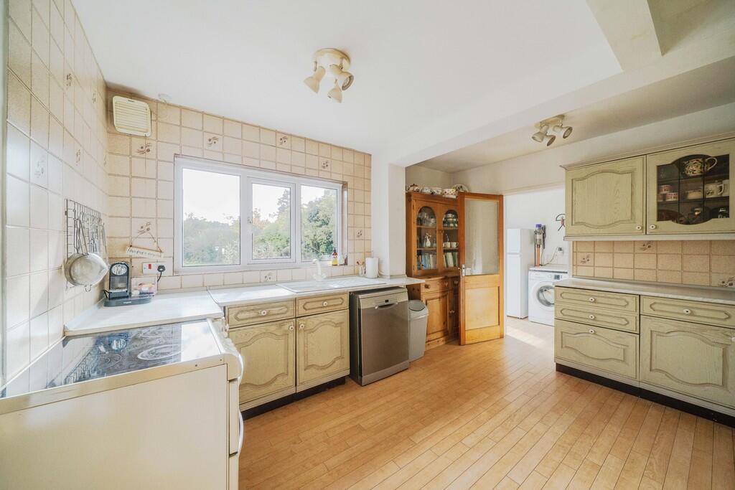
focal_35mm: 12
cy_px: 245
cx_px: 368
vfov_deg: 90.0
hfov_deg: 112.6
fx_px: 245
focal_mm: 12
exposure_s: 1/125
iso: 500
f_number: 8
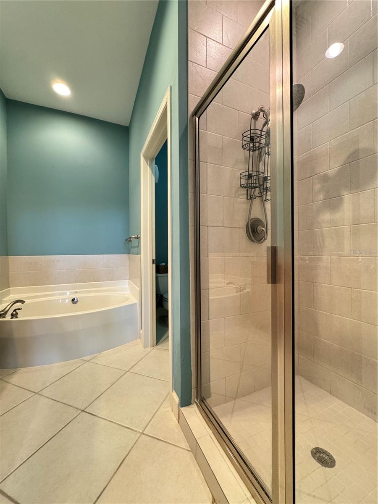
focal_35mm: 14
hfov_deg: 85.7
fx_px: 204
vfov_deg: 102.1
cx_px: 189
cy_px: 252
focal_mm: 2.22
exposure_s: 1/60
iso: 500
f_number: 2.2
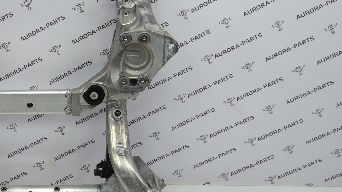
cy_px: 30
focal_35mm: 60
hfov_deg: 33.2
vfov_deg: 19.8
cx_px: 39
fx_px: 544
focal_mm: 20
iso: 200
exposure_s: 1/80
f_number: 3.5
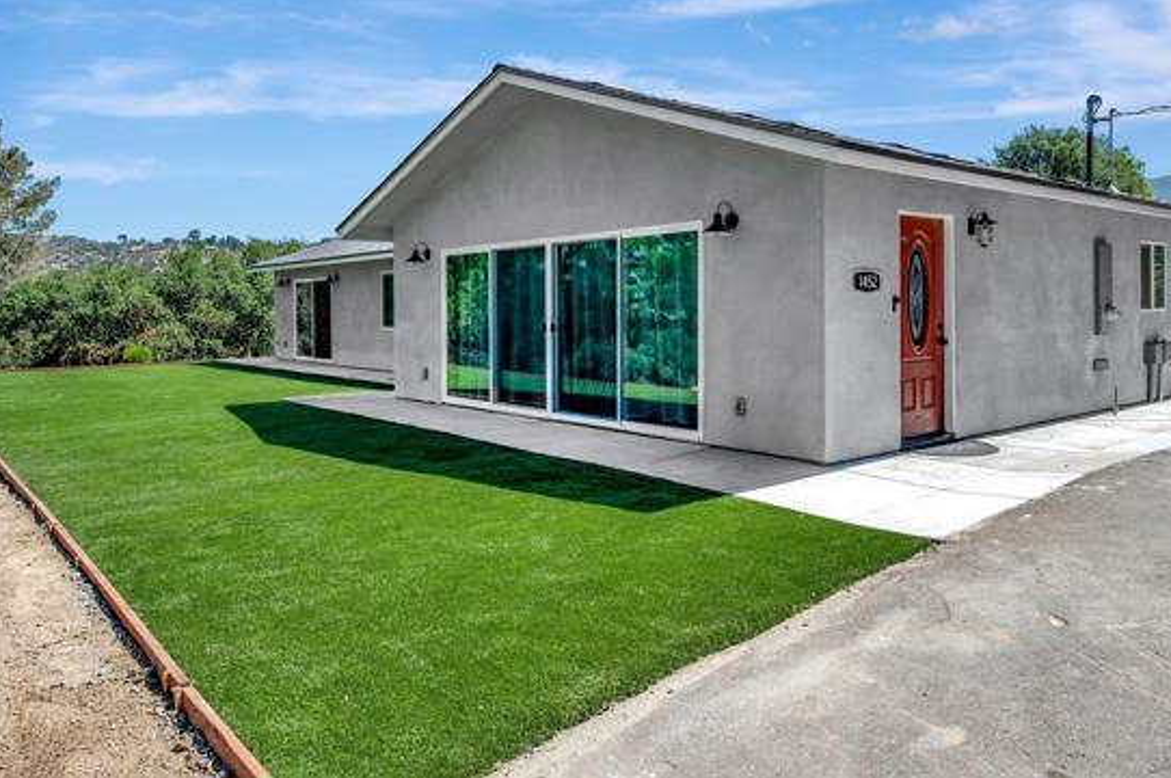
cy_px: 320
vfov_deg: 49.2
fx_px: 845
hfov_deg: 69.4
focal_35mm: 26
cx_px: 618
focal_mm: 22
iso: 400
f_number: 8
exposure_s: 1/800
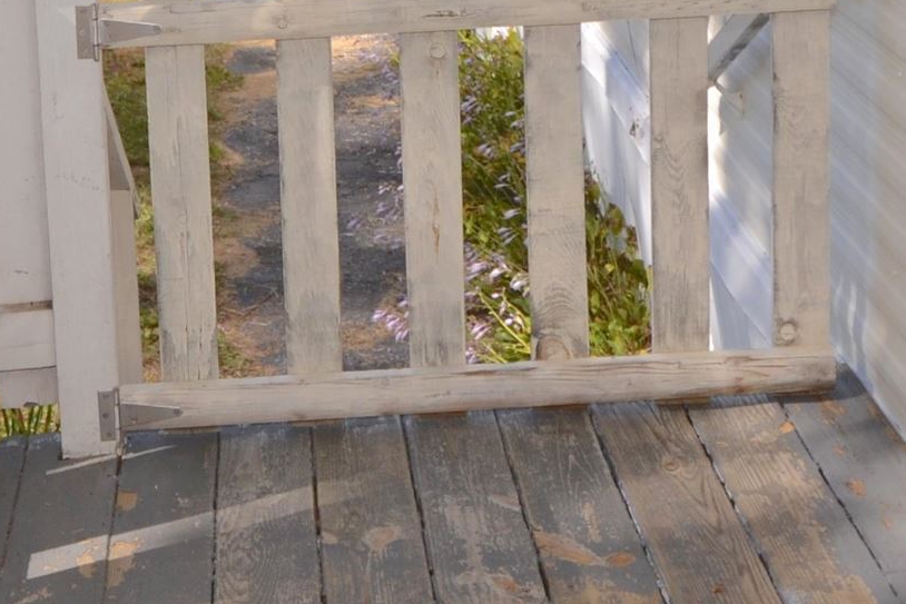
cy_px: -172
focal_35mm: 85
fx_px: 2137
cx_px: 440
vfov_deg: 15.4
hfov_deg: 23.9
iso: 100
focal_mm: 15
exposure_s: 1/200
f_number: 7.1
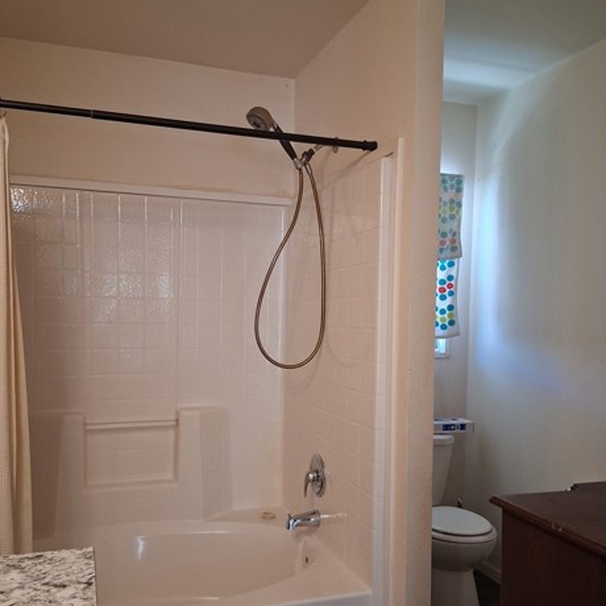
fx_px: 634
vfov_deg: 51.0
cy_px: 336
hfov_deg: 51.1
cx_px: 296
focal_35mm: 32
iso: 320
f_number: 1.8
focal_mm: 3.98
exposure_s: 1/60
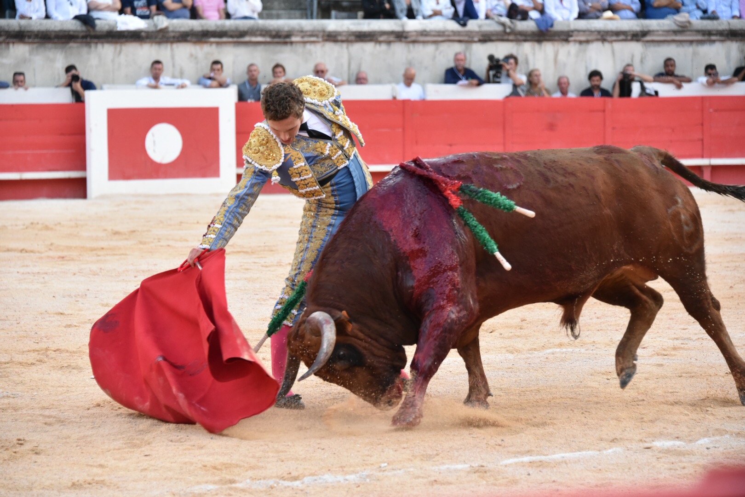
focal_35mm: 145
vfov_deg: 9.5
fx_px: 3000
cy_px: 248
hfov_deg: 14.2
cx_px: 372
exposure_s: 1/640
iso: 3600
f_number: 5.6
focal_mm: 145
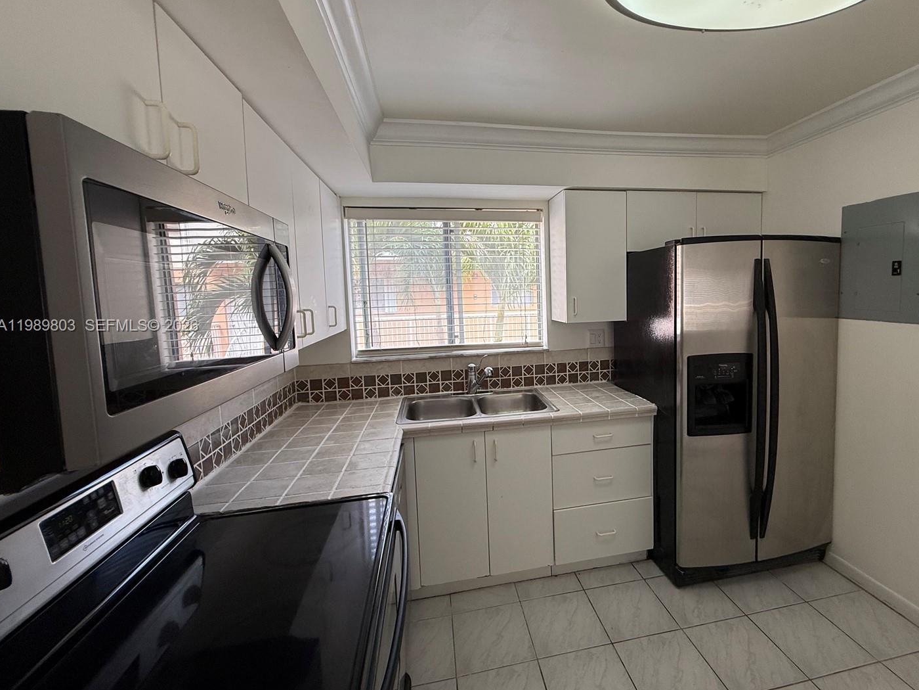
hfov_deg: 94.0
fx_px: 425
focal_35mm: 16
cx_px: 519
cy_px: 327
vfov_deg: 78.0
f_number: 2.2
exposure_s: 1/120
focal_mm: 2.22
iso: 80
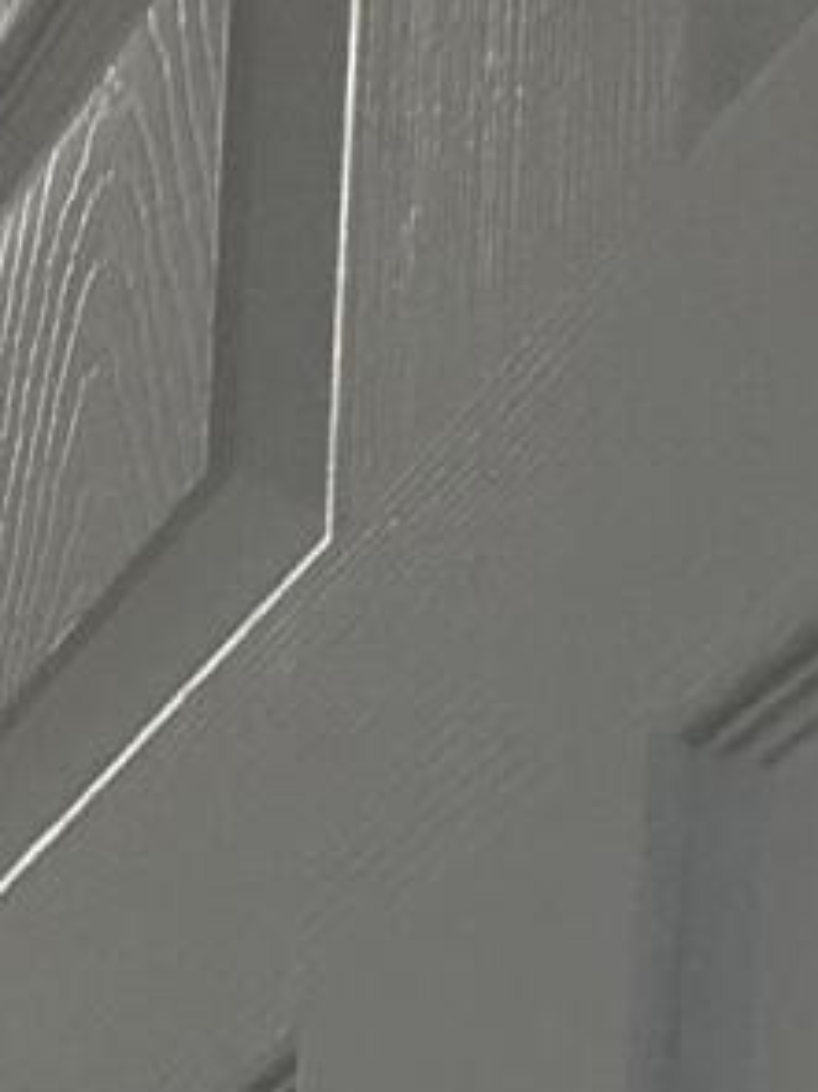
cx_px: -1251
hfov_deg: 12.0
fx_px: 2995
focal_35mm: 95
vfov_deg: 13.5
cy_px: 2776
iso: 80
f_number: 2.2
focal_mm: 2.22
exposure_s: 1/120
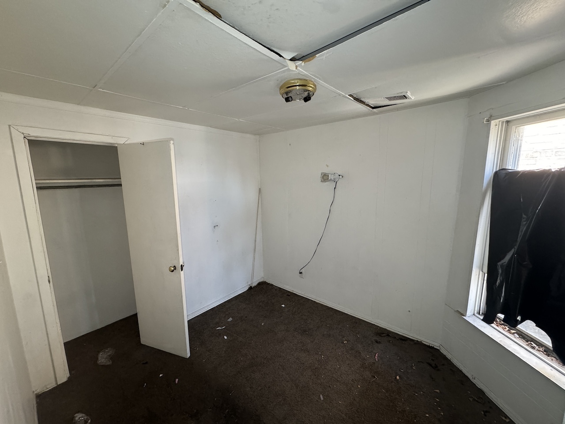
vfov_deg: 85.7
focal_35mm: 14
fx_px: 229
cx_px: 282
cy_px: 212
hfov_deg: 102.1
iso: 320
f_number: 2.2
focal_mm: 2.22
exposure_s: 1/82
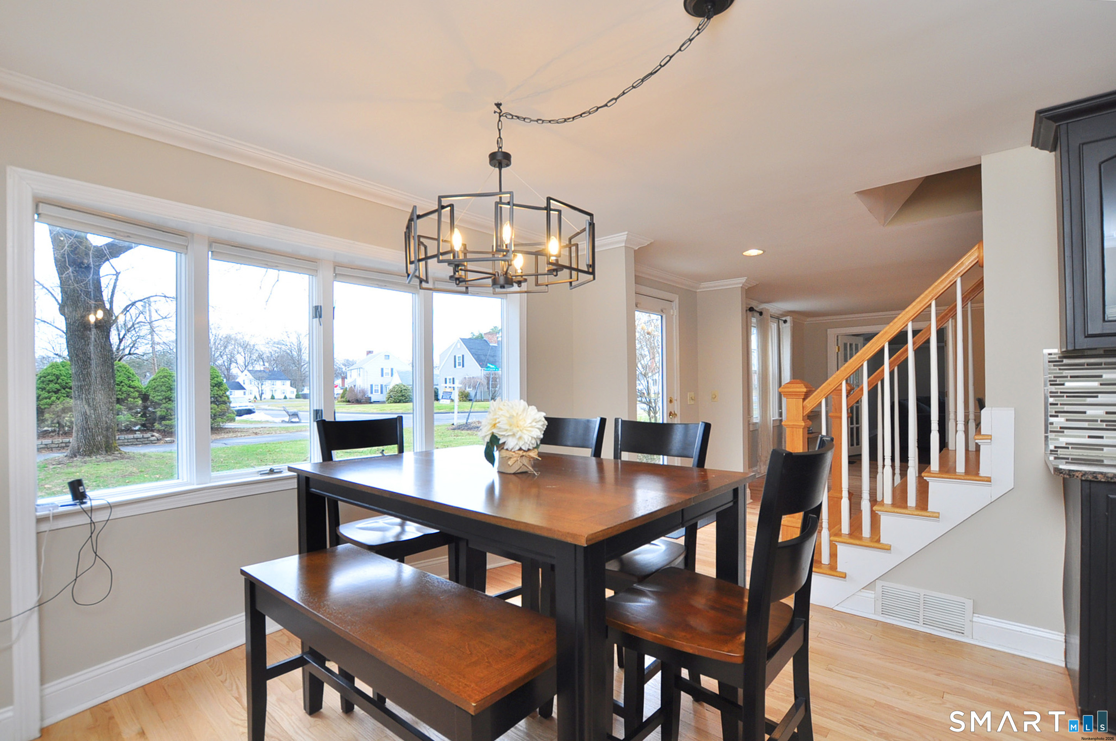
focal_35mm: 15
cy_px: 370
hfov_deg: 100.5
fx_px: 464
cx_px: 558
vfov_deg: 77.2
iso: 320
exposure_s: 1/100
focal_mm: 10
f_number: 4.5
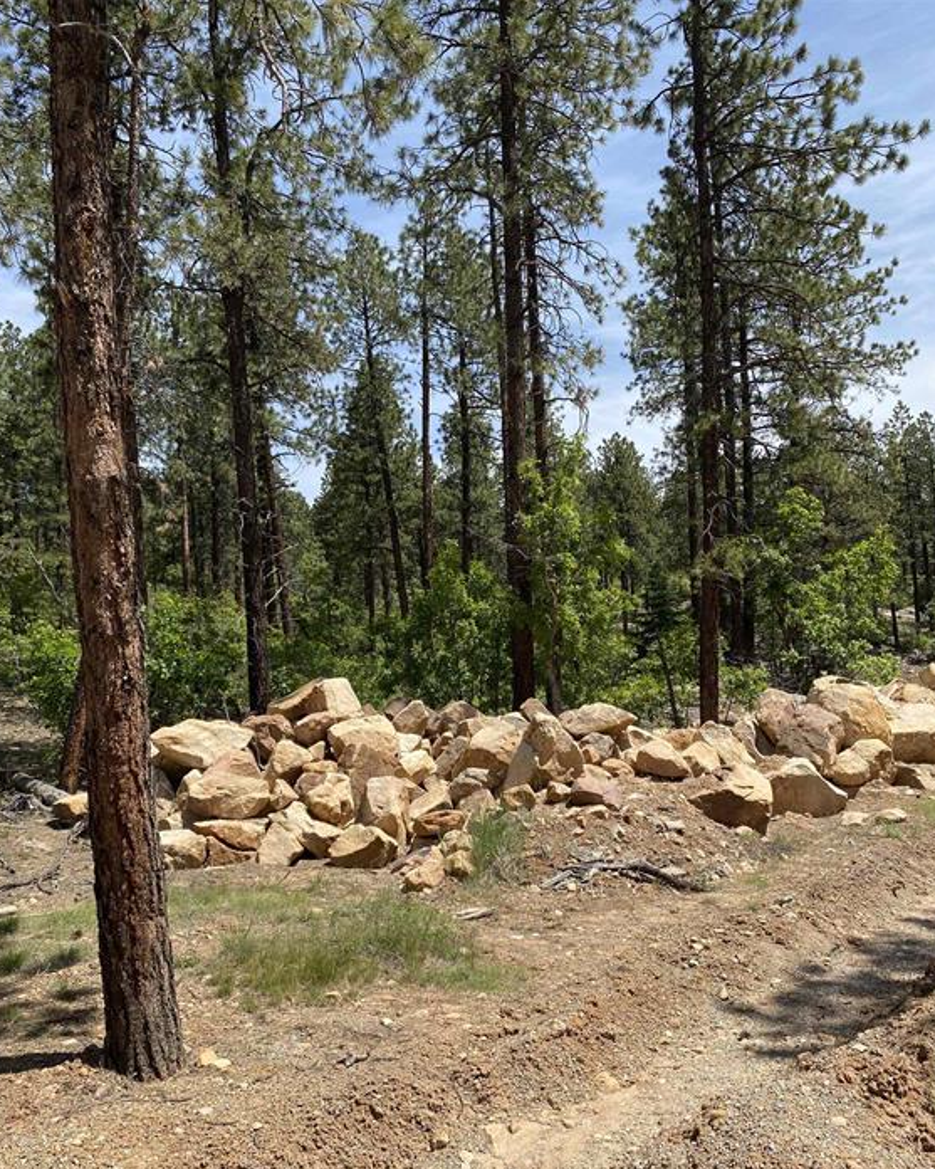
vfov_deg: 62.1
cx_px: 472
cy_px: 643
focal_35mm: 28
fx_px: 968
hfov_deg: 51.5
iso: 32
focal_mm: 4.25
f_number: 1.8
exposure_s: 1/2183
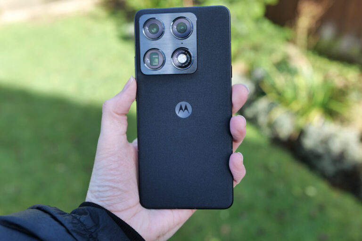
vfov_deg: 37.9
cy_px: 120
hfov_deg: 54.4
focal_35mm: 35
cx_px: 181
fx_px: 352
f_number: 4
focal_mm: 35
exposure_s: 1/125
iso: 100
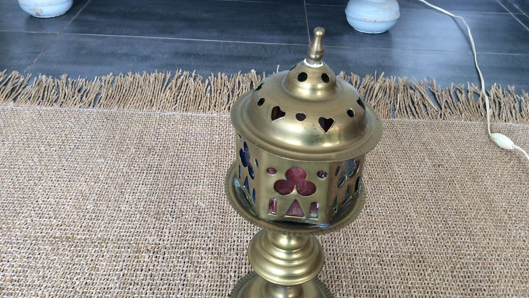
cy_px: 186
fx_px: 491
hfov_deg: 56.6
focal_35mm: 35
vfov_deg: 33.6
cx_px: 265
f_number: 2.4
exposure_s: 1/25
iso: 50
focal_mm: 3.3
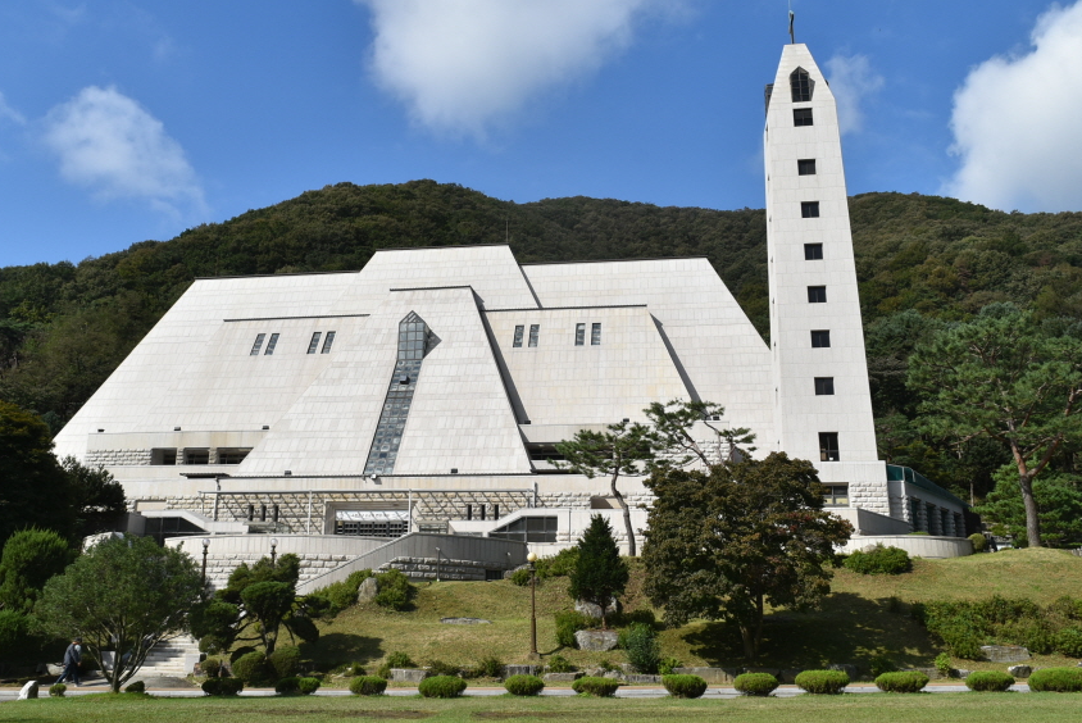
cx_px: 522
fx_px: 962
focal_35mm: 32
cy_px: 351
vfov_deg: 41.2
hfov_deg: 58.7
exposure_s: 1/400
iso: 200
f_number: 10
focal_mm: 18
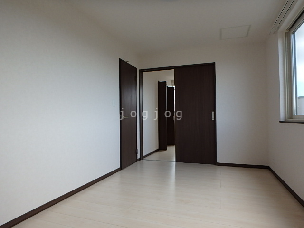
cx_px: 152
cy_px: 114
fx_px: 184
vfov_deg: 63.4
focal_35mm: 21
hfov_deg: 79.0
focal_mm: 3.7
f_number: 3.5
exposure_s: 1/100
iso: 125
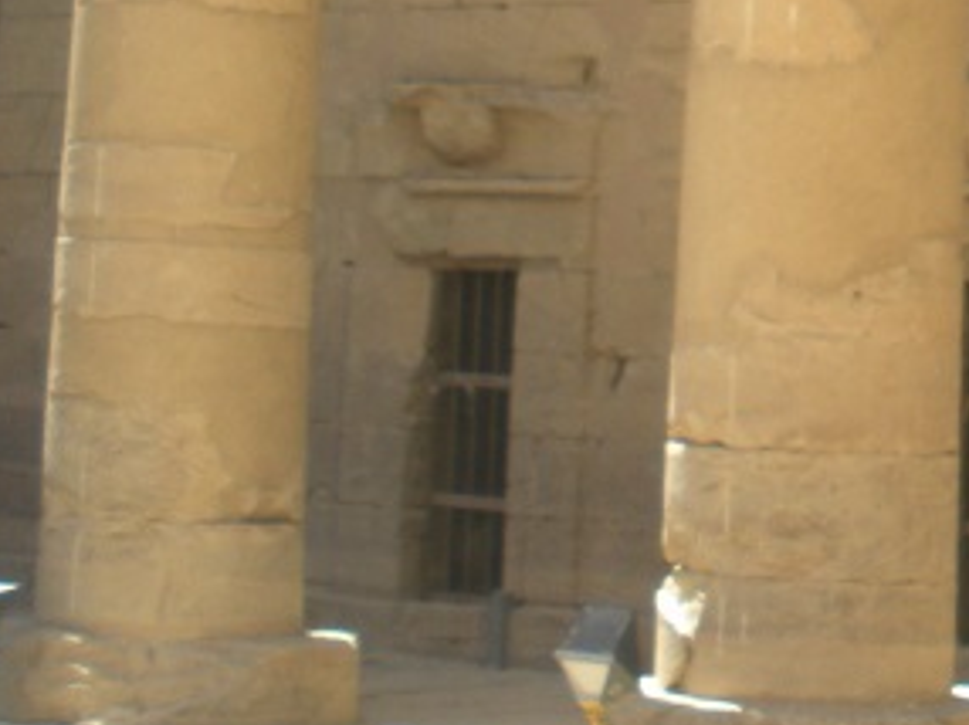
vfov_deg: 11.5
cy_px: -122
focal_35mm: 126
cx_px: 1382
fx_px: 3524
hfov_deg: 14.7
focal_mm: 6.3
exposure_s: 1/197
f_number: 3.5
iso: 64
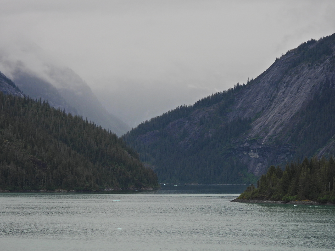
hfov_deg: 14.6
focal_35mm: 135
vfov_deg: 11.0
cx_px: 168
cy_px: 126
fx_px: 1306
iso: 100
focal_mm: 24.1
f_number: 4
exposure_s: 1/500
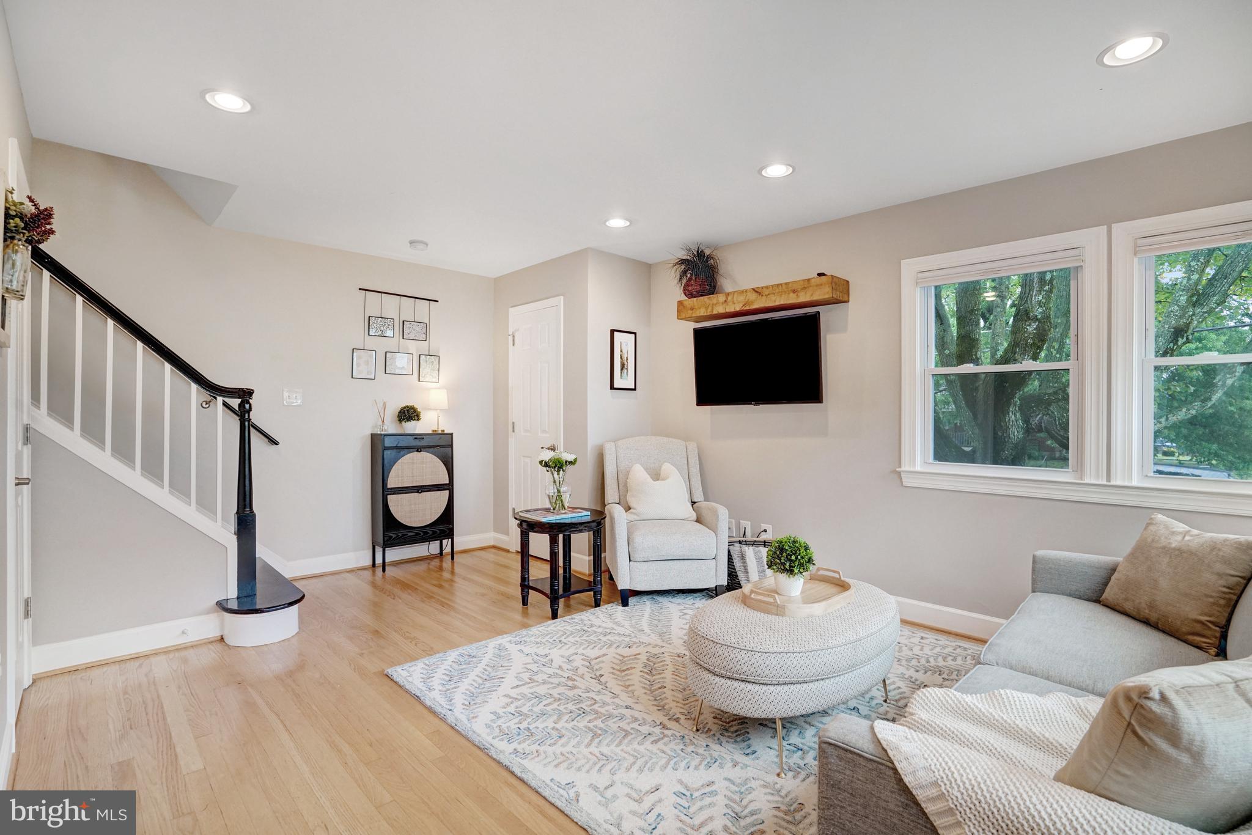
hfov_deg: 96.7
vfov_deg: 73.8
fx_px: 556
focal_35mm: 16
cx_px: 626
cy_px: 418
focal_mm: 16
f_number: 8
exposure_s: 1/50
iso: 1250
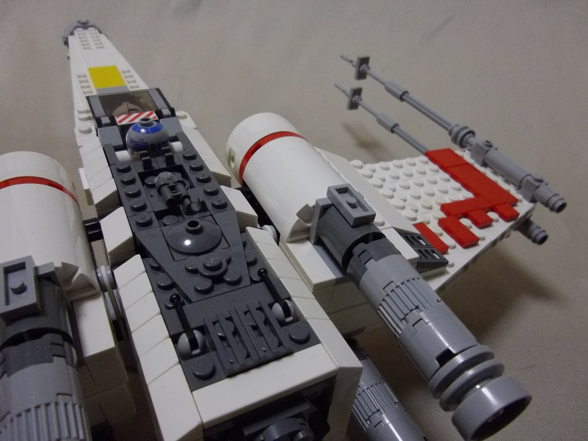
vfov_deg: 51.4
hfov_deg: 65.3
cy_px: 220
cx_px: 294
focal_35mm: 27
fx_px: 459
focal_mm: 4.9
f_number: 3.2
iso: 388
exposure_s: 1/50
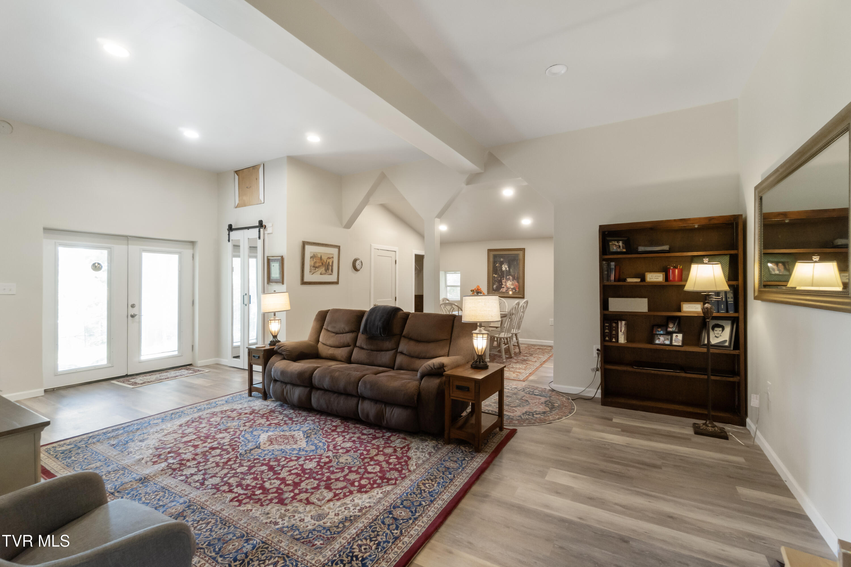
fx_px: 355
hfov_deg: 100.4
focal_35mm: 15
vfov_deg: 77.3
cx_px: 426
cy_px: 284
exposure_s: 1/13
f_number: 8
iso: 800
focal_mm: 10
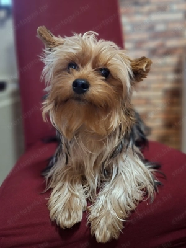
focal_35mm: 23
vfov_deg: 73.9
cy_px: 124
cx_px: 93
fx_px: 165
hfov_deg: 58.9
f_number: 1.8
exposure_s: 1/25
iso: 400
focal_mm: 5.54
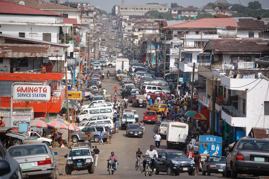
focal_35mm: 180
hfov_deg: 11.4
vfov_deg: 7.6
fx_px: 1344
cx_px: 134
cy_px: 90
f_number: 5
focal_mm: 120
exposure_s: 1/1250
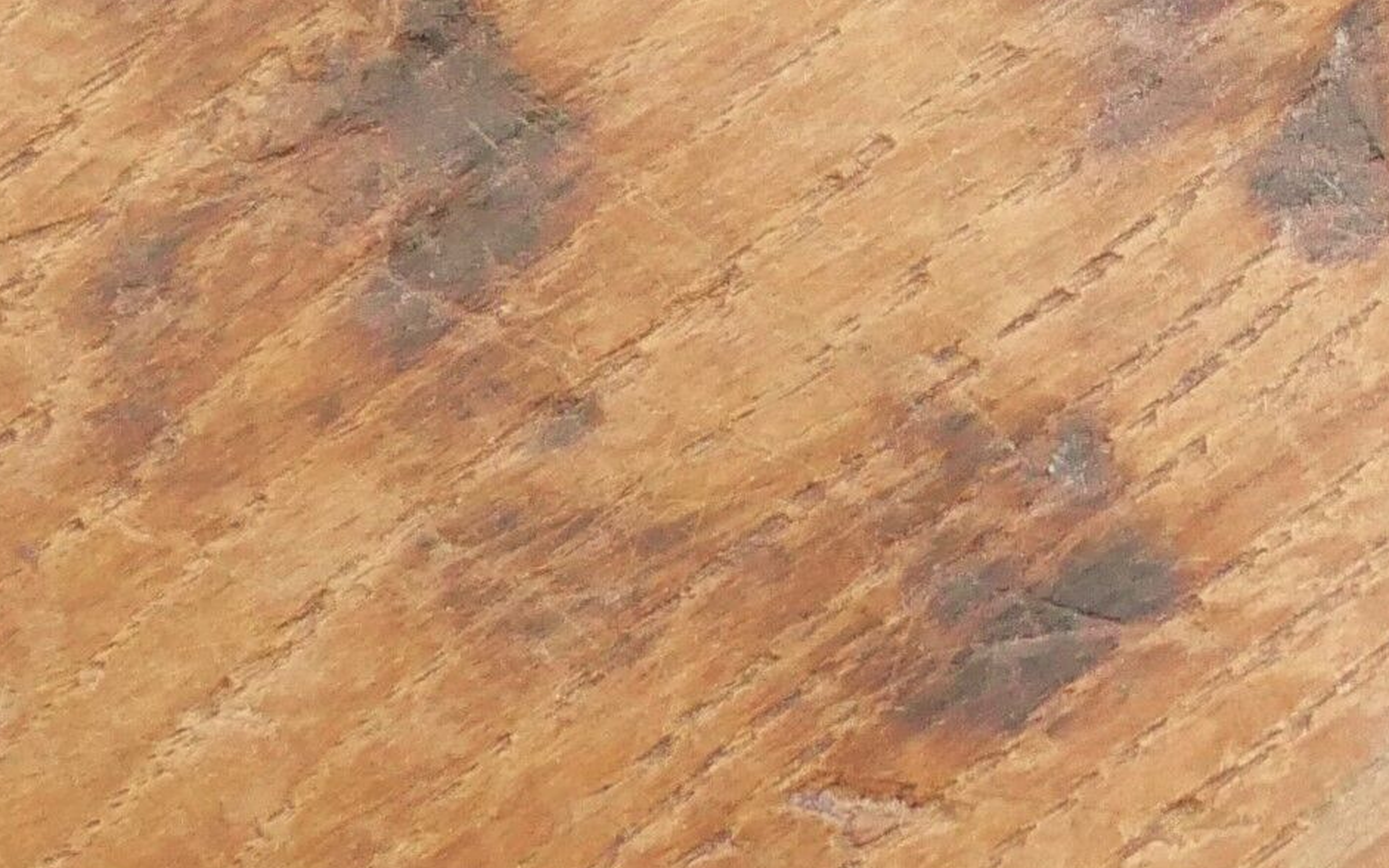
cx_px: 1486
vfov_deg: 6.3
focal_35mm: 207
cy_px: -280
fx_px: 7835
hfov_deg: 10.0
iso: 1600
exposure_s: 1/60
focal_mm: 20
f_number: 1.7
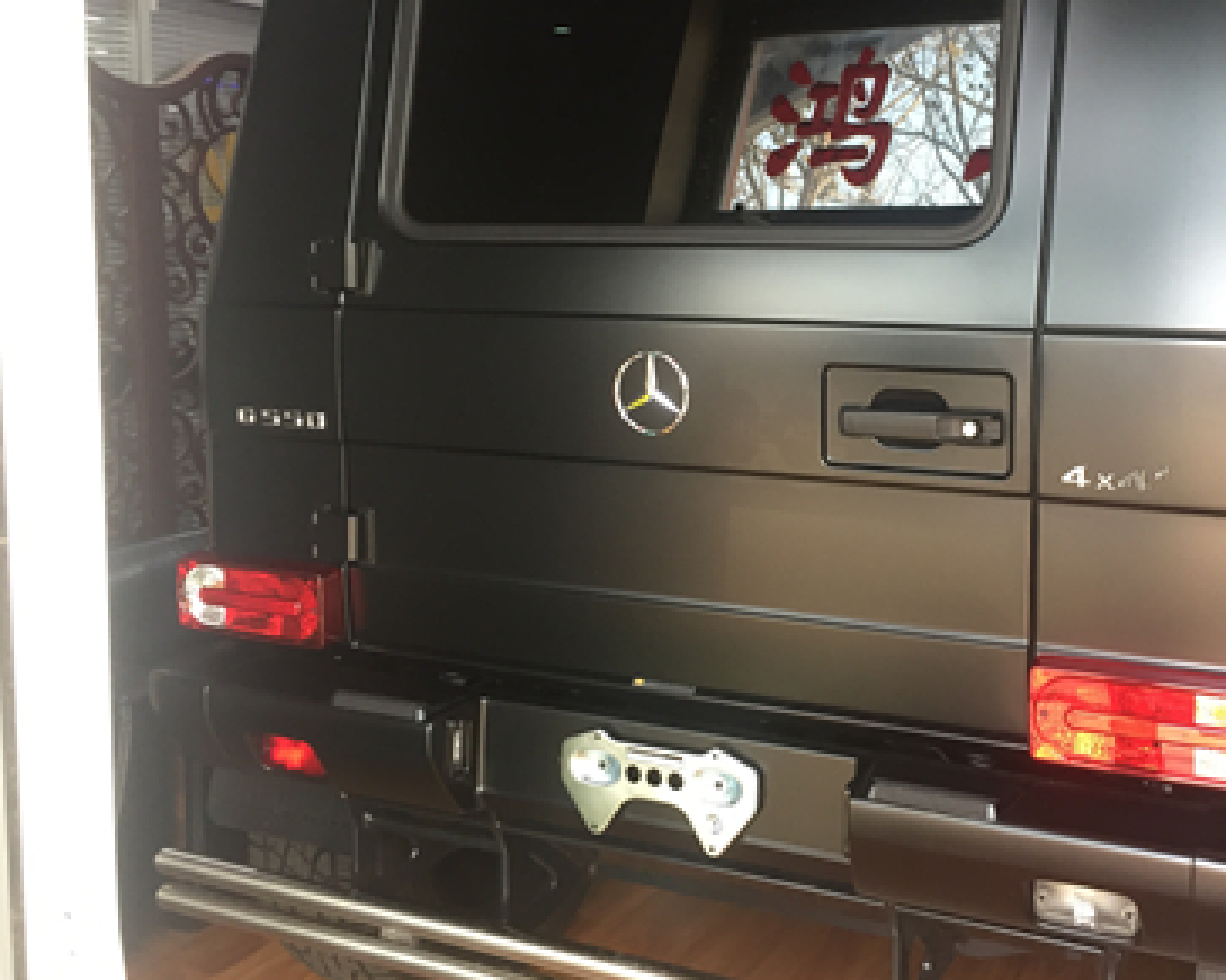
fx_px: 1414
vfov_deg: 38.0
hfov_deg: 46.0
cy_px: 367
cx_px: 834
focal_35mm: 39
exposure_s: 1/33
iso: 100
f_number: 2.2
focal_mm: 4.15
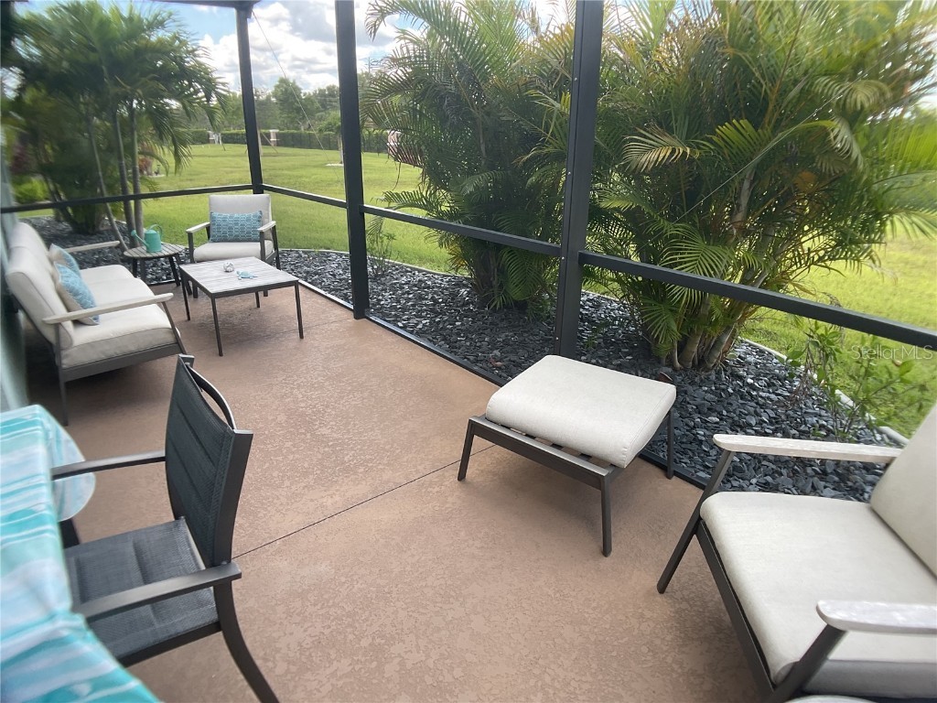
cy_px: 352
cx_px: 468
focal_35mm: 29
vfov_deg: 48.2
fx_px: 785
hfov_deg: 61.7
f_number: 1.8
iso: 20
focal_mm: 3
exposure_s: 1/120
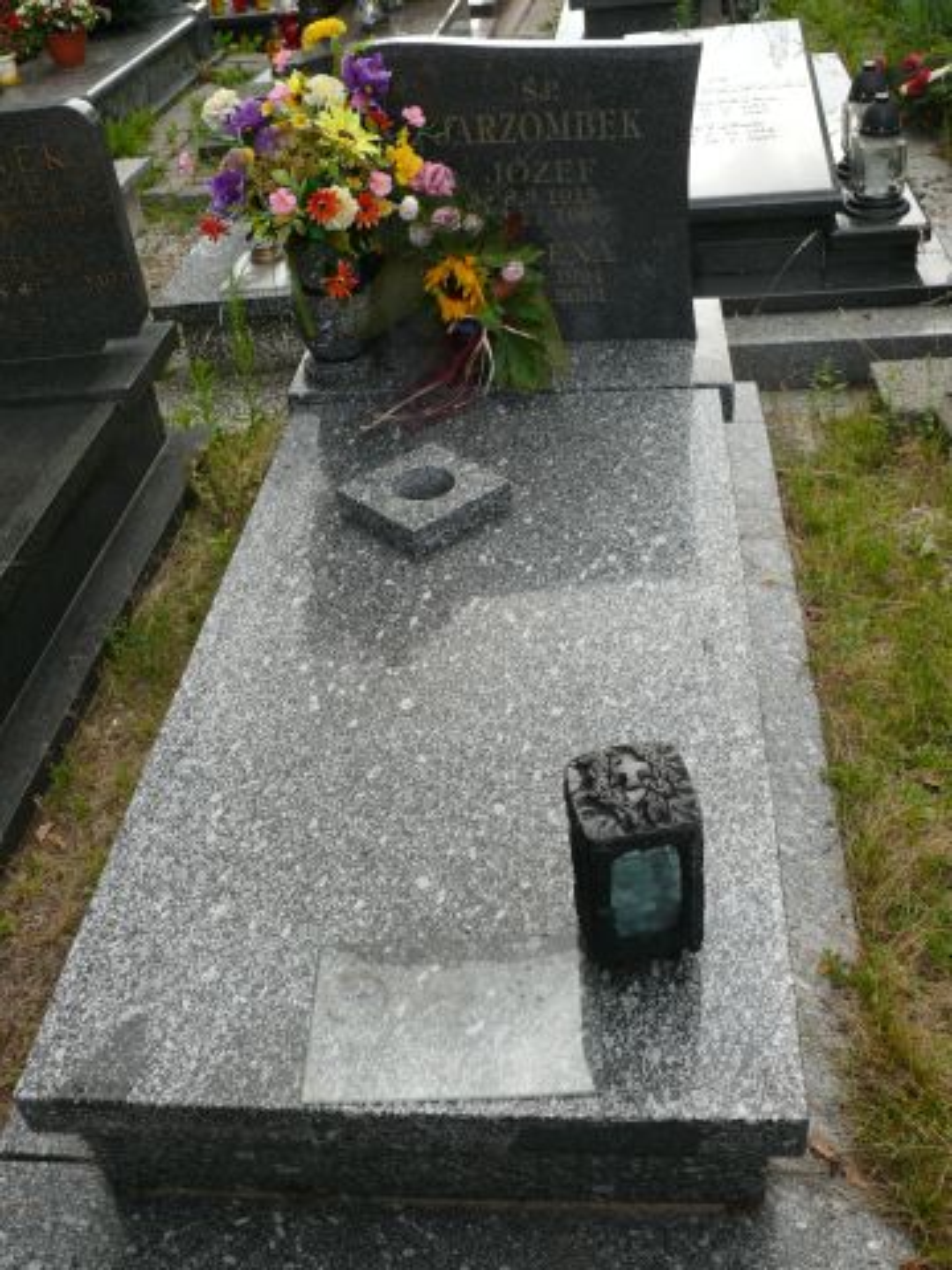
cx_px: 476
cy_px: 635
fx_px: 1283
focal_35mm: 35
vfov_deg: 52.6
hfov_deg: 40.7
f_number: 4
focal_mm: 7.4
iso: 100
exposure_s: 1/125
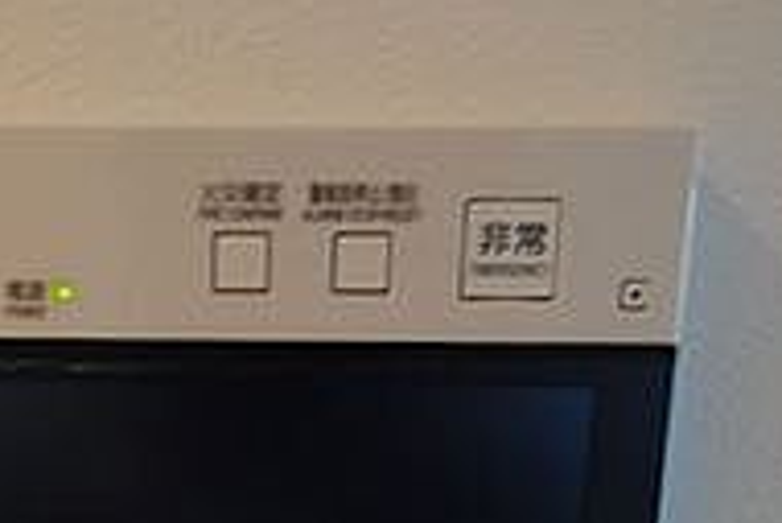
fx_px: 1211
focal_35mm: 56
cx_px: 181
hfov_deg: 34.9
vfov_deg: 21.6
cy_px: 708
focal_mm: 11
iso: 100
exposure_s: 1/10
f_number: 4.8
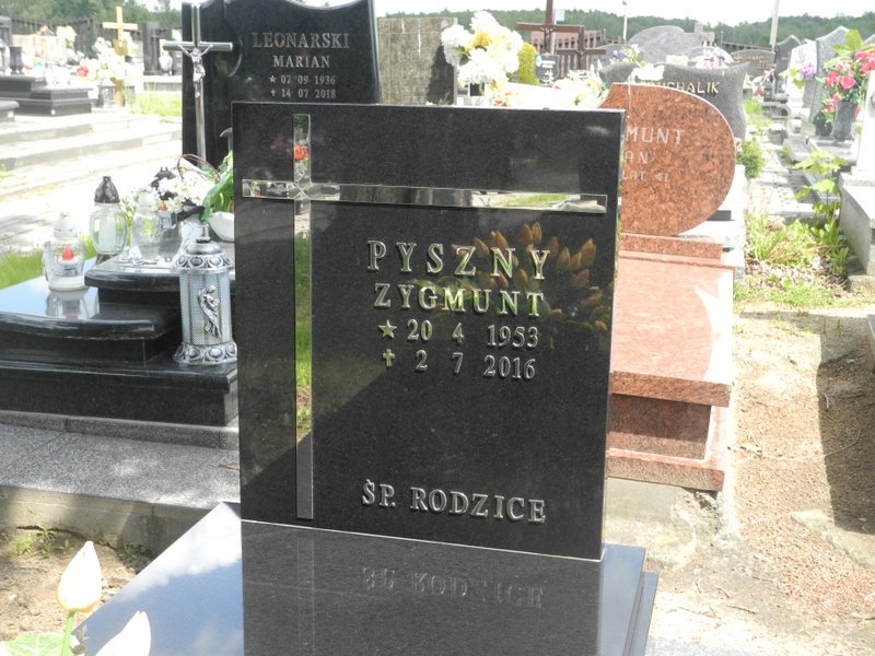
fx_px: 1264
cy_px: 328
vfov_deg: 29.1
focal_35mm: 50
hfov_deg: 38.2
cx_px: 438
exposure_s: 1/250
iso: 100
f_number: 3.5
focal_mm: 10.7
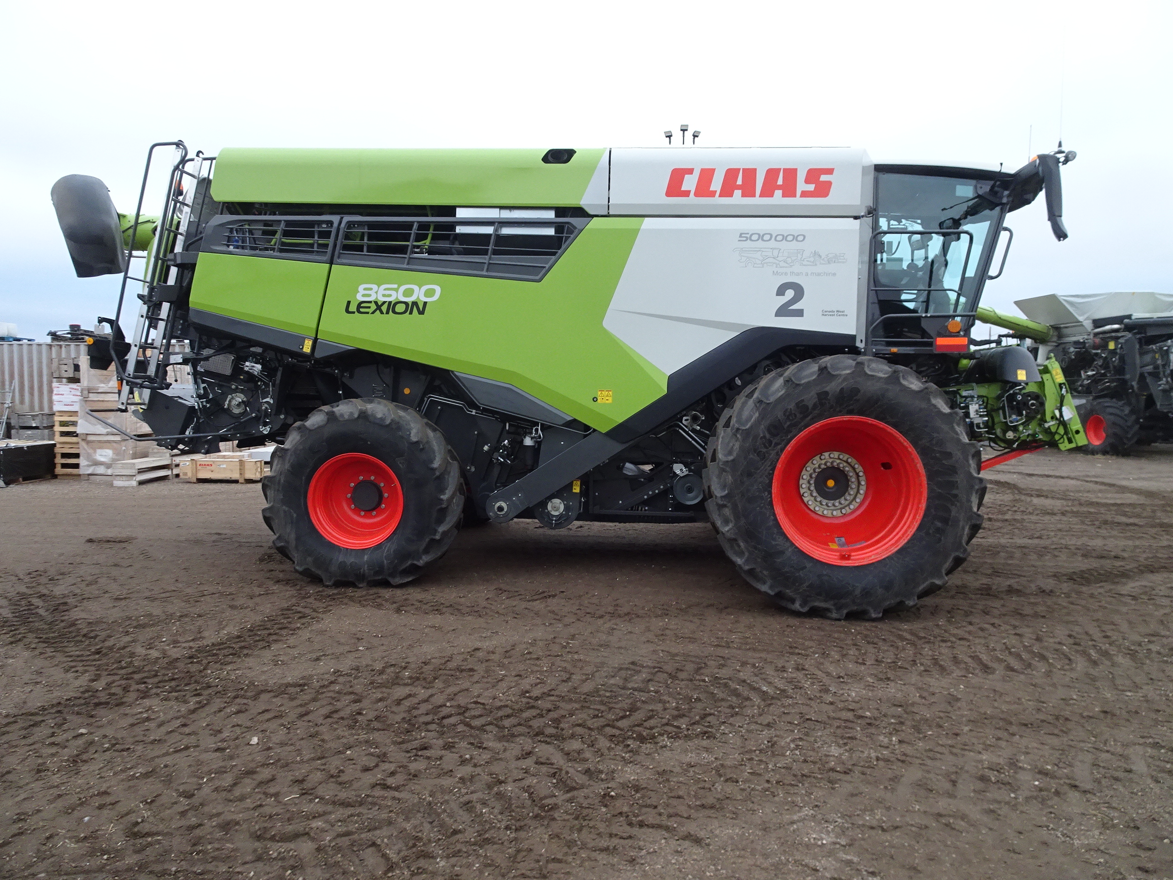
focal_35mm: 24
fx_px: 813
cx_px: 586
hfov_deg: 71.6
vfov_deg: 56.8
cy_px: 440
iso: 400
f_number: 3.5
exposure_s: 1/125
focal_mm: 4.1
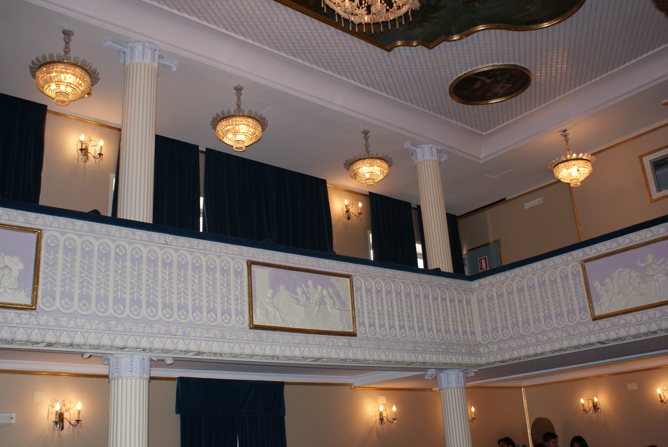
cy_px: 224
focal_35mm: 33
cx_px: 334
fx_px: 613
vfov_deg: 40.1
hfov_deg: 57.2
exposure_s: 1/60
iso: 400
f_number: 5.6
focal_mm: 22
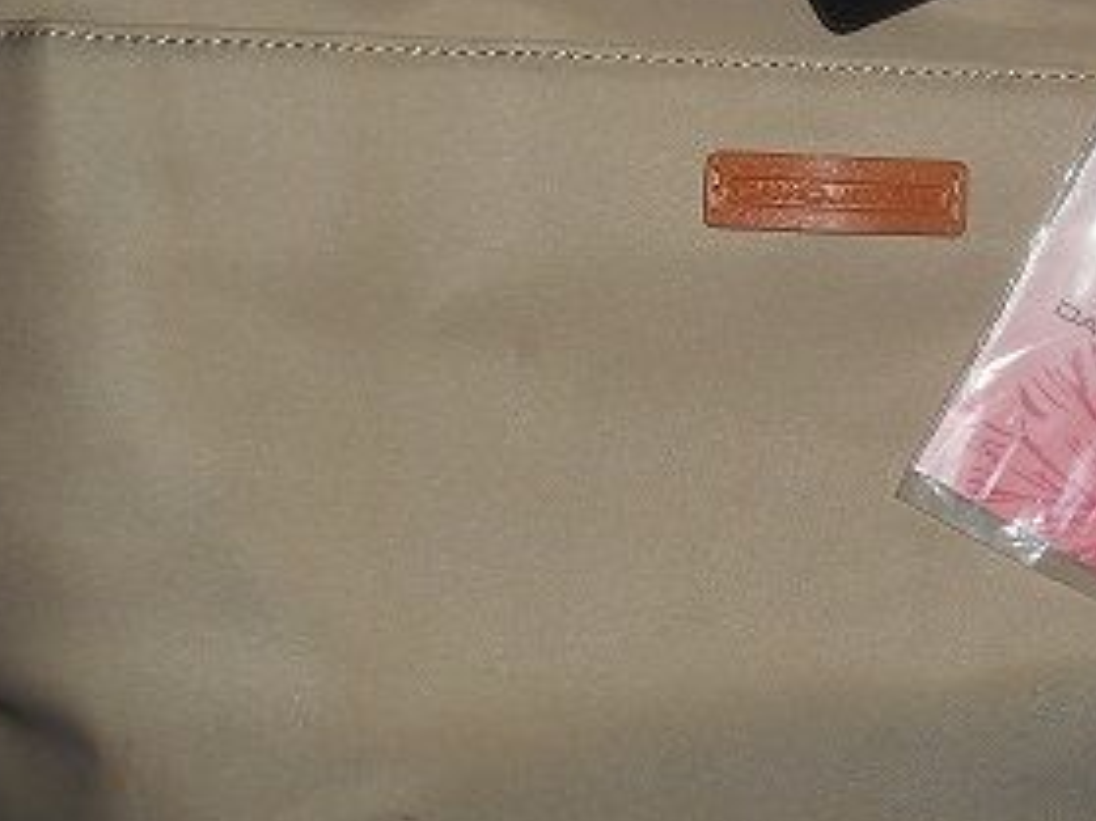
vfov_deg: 24.4
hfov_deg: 31.8
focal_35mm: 60
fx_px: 1899
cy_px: 418
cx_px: 762
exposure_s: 1/25
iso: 80
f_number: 3.4
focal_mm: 4.7
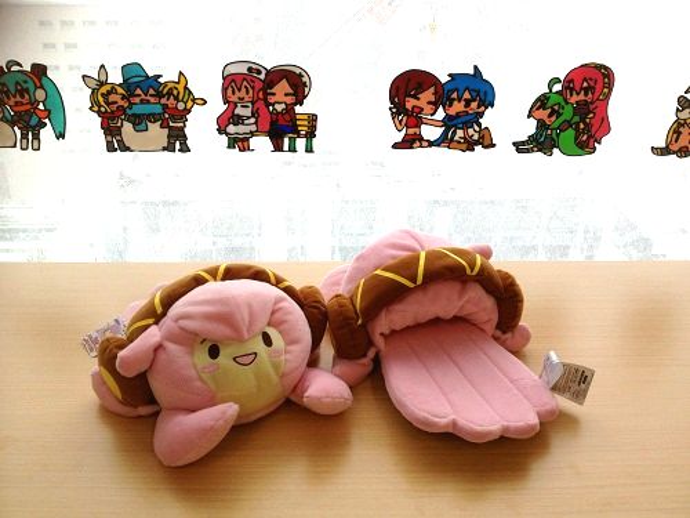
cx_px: 345
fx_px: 698
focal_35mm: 35
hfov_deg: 52.6
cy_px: 259
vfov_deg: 40.7
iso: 64
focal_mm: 4.28
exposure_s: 1/146
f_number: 2.4
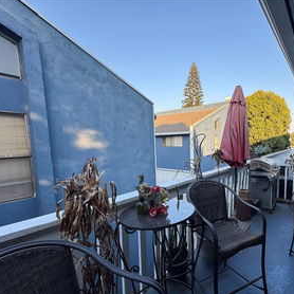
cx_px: 189
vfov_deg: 77.4
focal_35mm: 19
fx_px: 183
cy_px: 164
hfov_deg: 75.9
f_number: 2.2
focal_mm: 2.22
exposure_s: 1/253
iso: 40
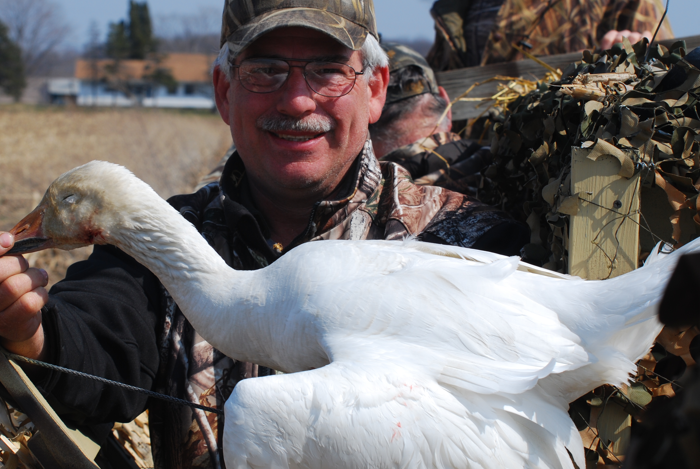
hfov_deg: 14.9
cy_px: 219
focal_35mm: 137
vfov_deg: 10.0
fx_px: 2667
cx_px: 296
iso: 100
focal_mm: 70
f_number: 14
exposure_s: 1/160
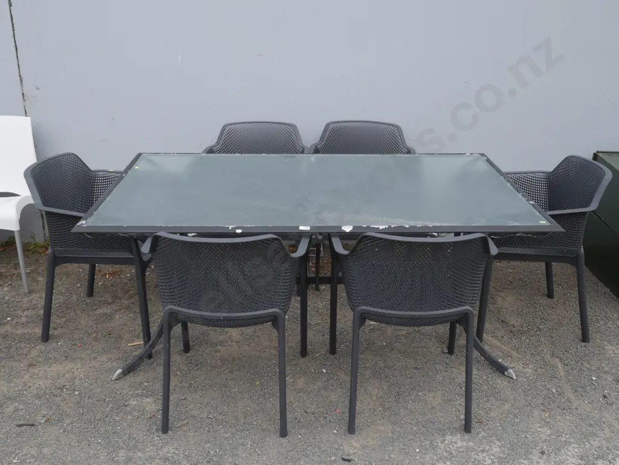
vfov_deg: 39.7
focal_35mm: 36
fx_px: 644
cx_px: 310
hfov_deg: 51.3
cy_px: 232
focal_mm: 18
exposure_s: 1/200
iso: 200
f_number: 6.3
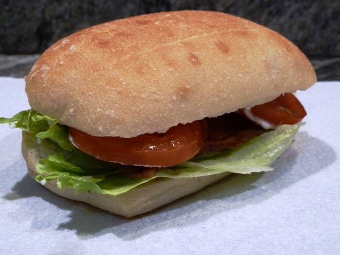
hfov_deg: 44.8
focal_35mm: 42
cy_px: 128
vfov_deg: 34.3
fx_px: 413
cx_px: 170
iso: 400
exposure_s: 1/20
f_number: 3.7
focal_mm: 6.9
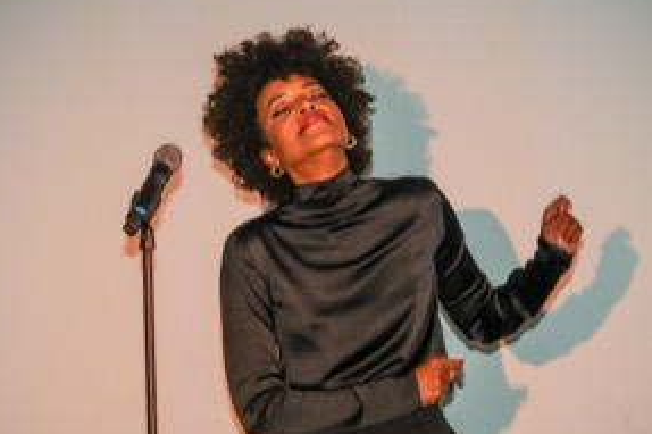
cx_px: 320
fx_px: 3023
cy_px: 234
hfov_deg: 12.3
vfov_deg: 8.2
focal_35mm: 167
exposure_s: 1/60
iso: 800
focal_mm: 80
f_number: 5
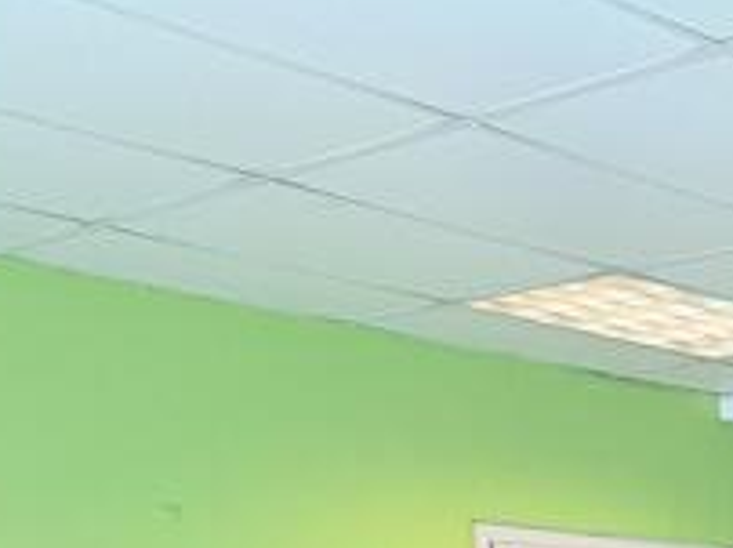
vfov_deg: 17.9
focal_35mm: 71
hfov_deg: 17.1
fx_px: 1502
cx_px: 1575
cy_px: 886
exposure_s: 1/99
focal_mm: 2.22
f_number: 2.2
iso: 125
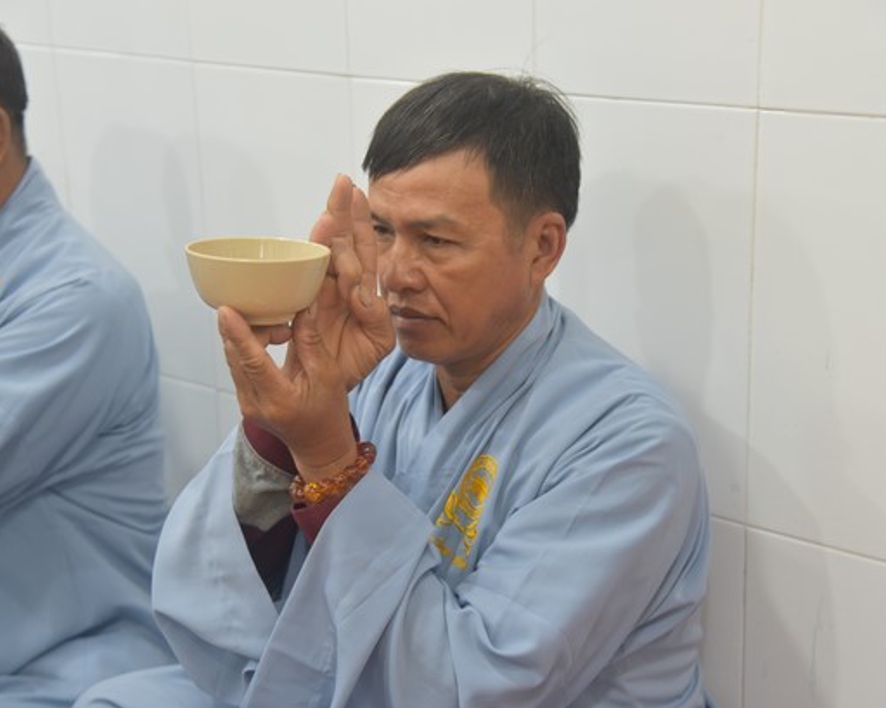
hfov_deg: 28.7
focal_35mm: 66
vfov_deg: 23.1
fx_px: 1730
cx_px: 448
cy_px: 353
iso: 1100
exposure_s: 1/60
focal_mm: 58
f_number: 4
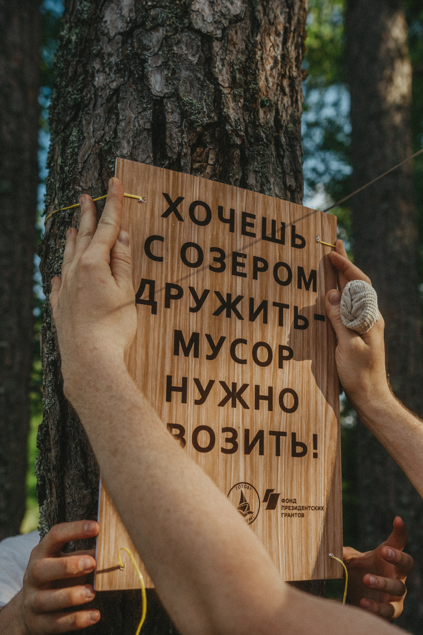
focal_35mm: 44
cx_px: 212
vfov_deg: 45.0
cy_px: 318
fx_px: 767
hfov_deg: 30.8
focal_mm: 29
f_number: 3.5
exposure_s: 1/400
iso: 250
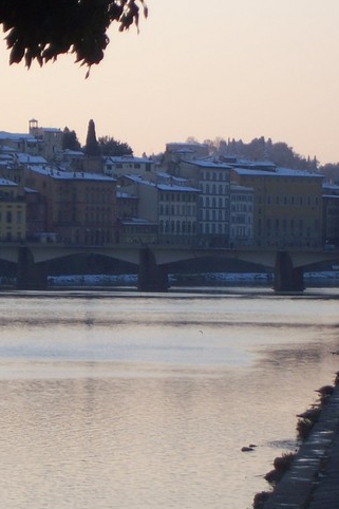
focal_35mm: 252
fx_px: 3562
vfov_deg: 8.2
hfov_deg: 5.4
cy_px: 241
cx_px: 103
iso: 80
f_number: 4.8
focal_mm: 25.1
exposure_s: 1/180
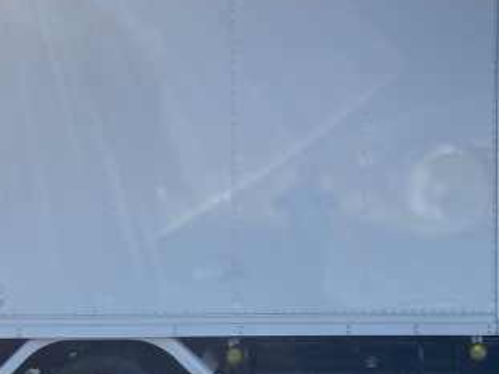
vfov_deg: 23.2
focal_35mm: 63
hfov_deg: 30.6
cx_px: 318
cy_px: 226
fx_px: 908
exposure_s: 1/1230
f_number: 1.8
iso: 20
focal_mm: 3.99
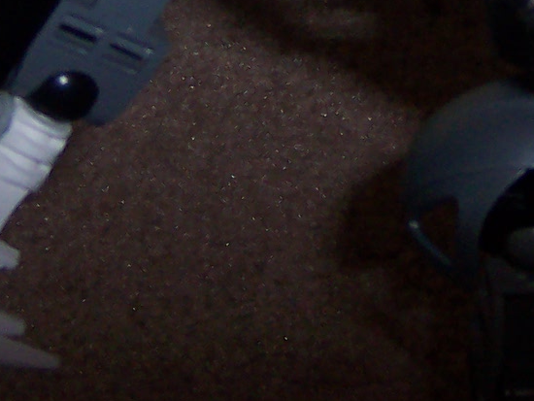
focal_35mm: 192
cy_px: -168
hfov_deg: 10.2
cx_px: 475
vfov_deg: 7.6
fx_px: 2963
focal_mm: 8
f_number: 3.4
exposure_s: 1/60
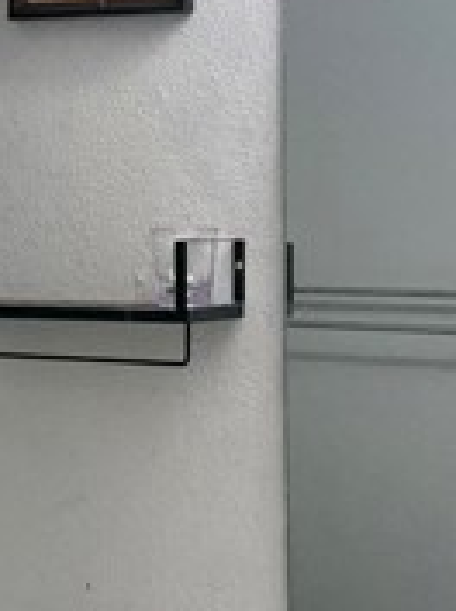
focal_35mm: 87
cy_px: 224
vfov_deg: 22.5
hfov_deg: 16.3
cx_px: -69
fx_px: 1534
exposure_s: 1/235
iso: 125
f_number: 1.78
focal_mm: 6.76
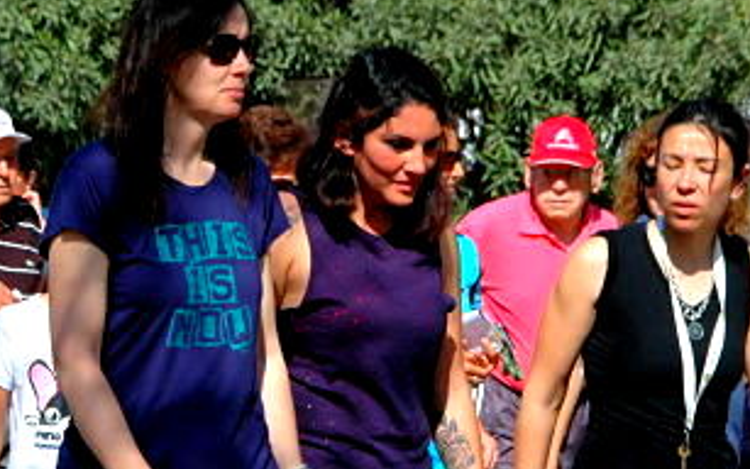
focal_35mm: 261
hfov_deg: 8.0
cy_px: 315
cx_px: 252
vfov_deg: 5.0
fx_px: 5339
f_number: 10
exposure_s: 1/400
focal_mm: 75
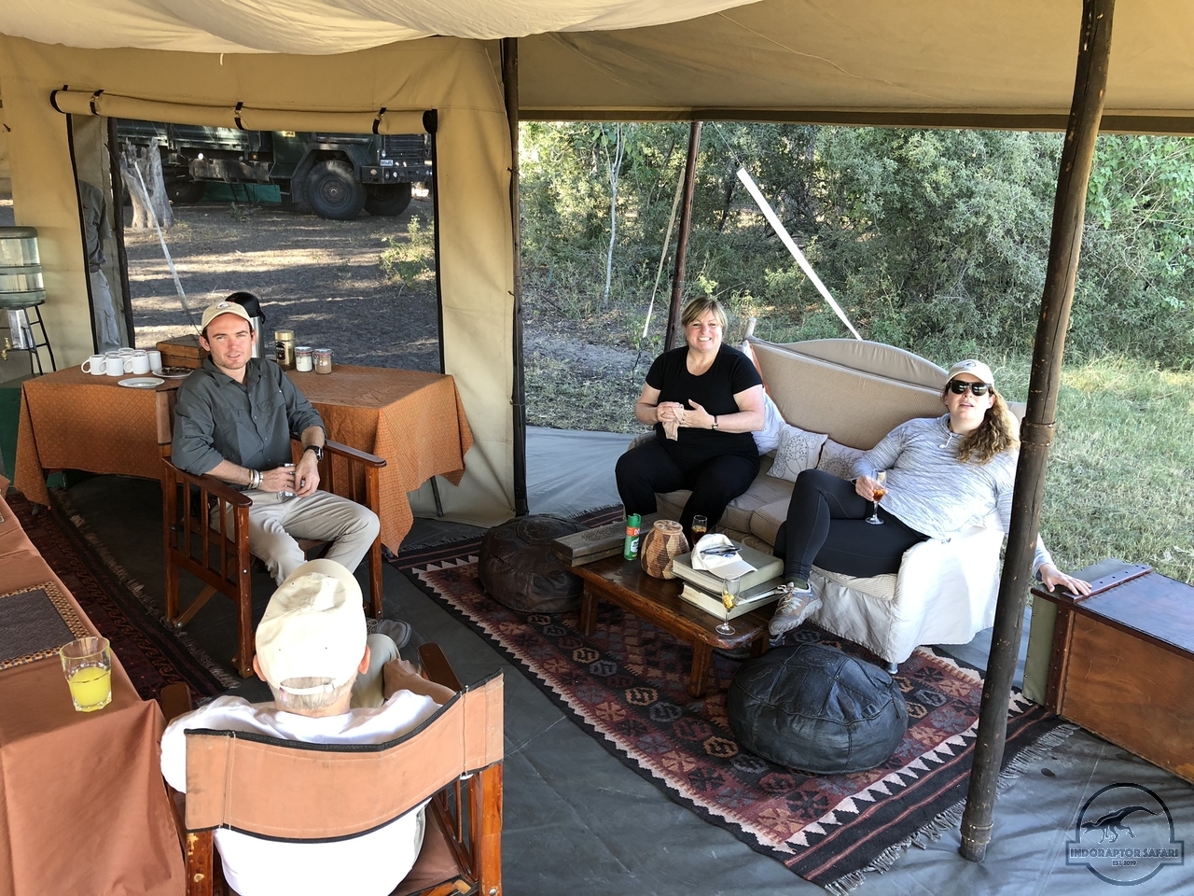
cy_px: 448
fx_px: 966
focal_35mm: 28
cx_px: 597
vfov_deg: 49.7
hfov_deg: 63.4
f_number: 1.8
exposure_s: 1/40
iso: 20
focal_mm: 4
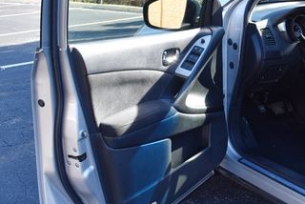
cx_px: 244
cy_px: 76
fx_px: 458
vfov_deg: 25.0
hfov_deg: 35.6
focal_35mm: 54
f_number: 5.6
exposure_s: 1/250
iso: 280
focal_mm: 18
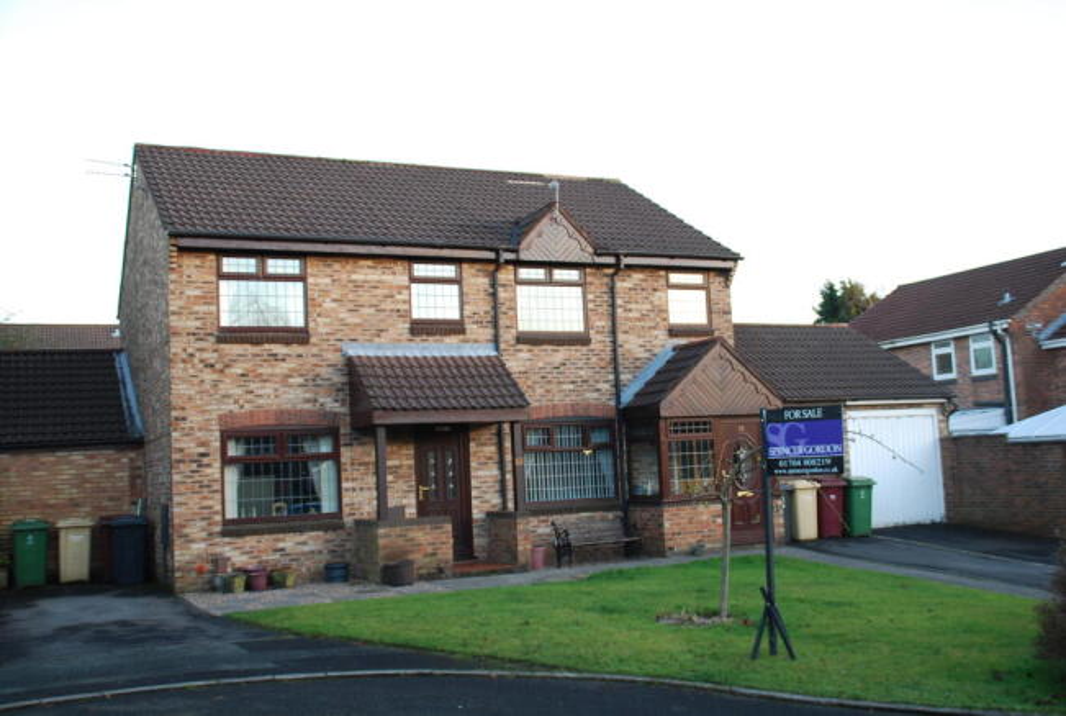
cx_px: 533
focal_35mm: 38
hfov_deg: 51.2
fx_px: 1113
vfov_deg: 35.7
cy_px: 358
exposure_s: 1/40
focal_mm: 25
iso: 200
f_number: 3.8
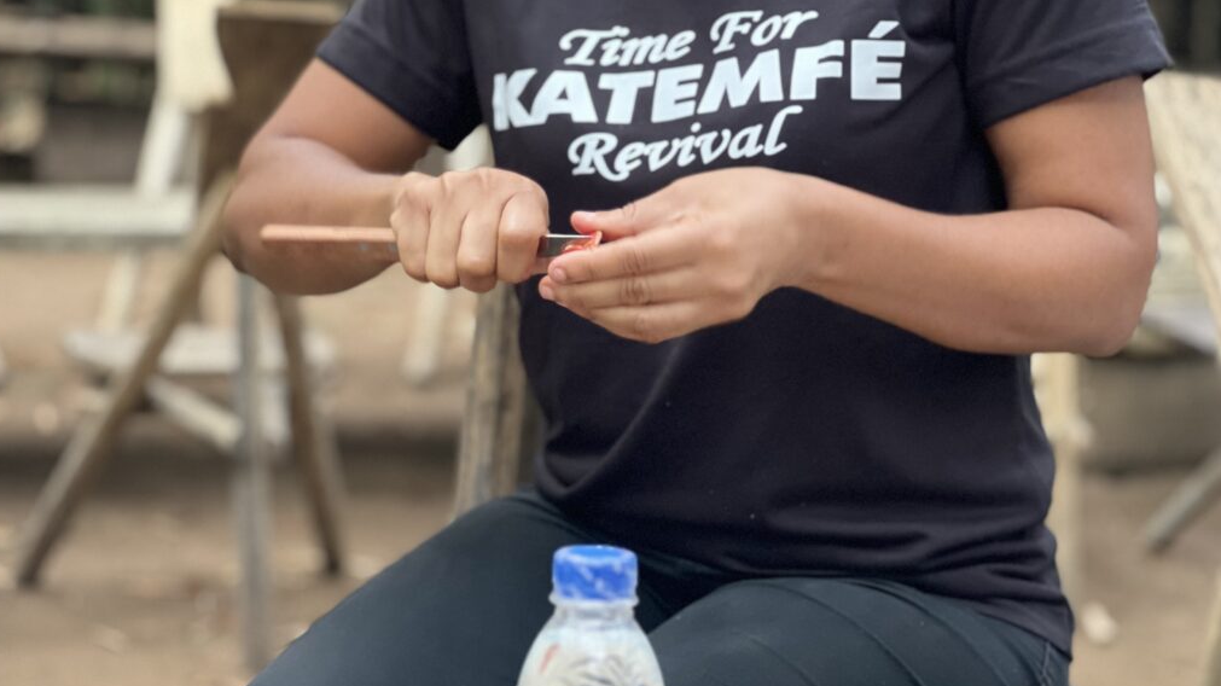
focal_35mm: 85
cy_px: 347
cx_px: 605
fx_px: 2751
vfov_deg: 14.2
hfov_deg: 25.0
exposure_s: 1/32
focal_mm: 9
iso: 400
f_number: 2.8
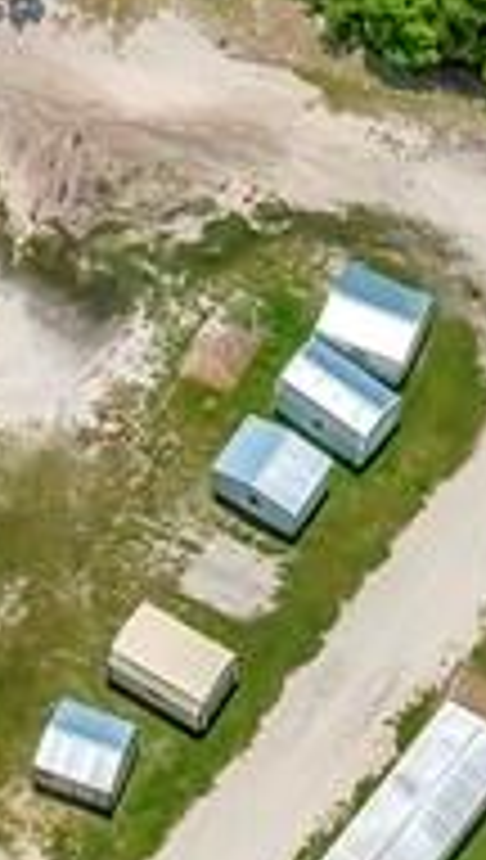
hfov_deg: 8.7
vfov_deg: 15.2
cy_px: 88
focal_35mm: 140
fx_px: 3195
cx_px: 256
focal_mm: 12.29
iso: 100
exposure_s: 1/2000
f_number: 5
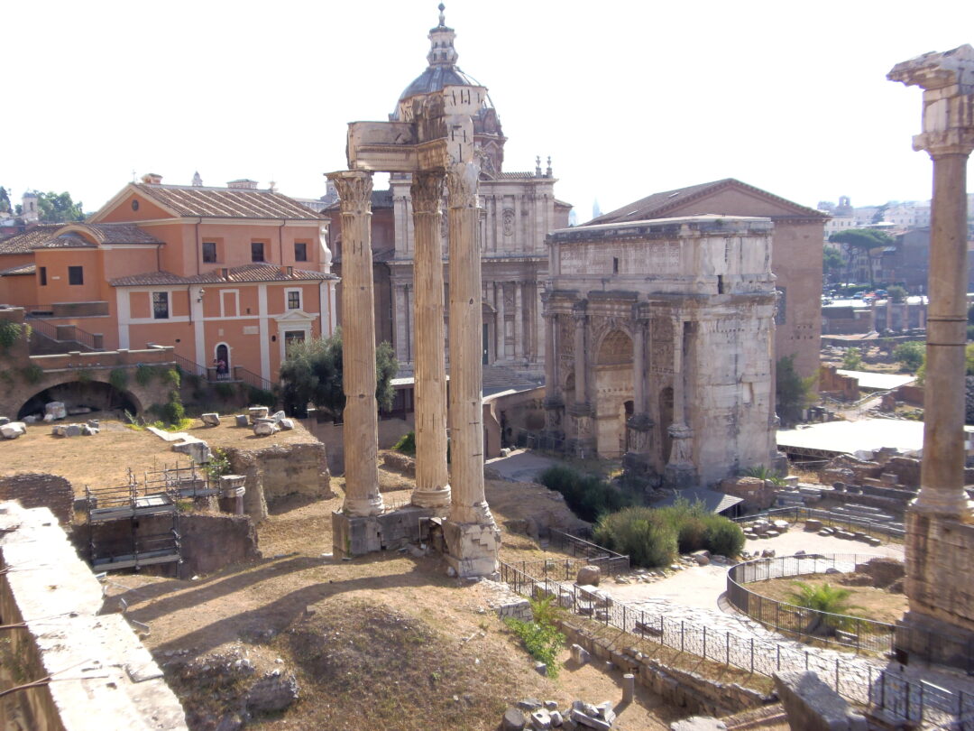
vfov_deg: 40.7
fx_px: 985
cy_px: 366
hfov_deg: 52.6
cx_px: 487
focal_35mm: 35
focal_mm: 6.5
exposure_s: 1/400
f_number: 3.4
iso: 64
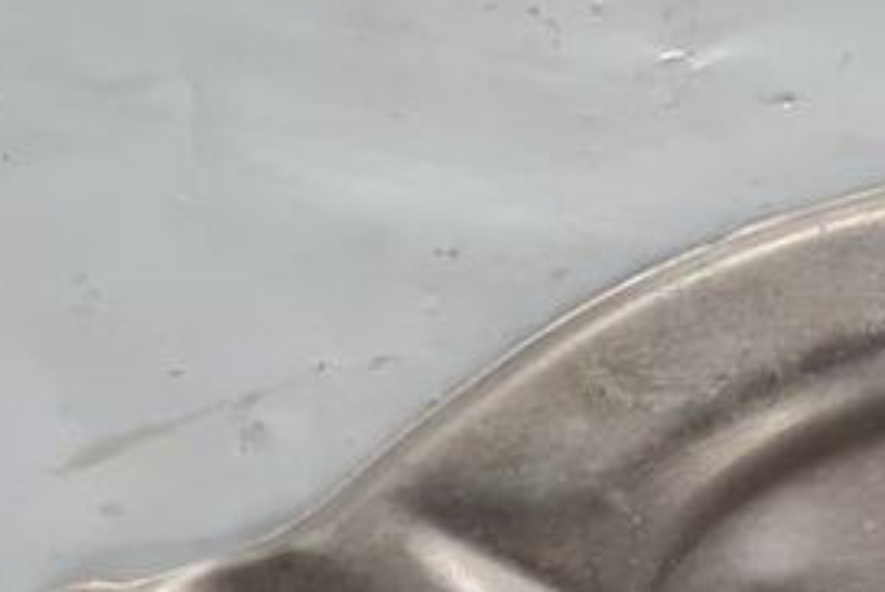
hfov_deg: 14.1
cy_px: 1174
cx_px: 1188
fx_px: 3421
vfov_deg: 9.3
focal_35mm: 139
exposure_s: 1/100
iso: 160
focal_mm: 5.4
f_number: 1.8
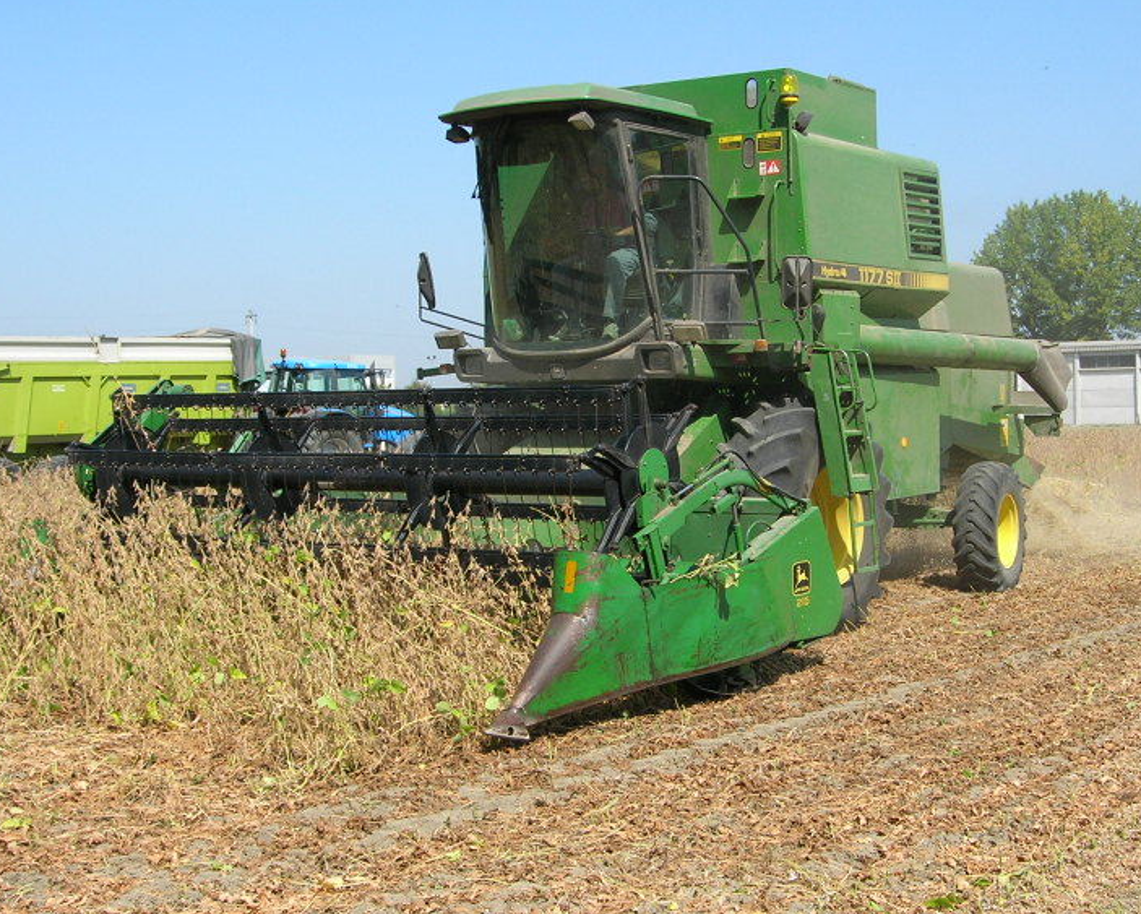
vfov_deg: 28.1
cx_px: 656
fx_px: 1824
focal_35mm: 54
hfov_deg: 34.7
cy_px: 459
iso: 64
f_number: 4.8
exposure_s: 1/456
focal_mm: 7.8
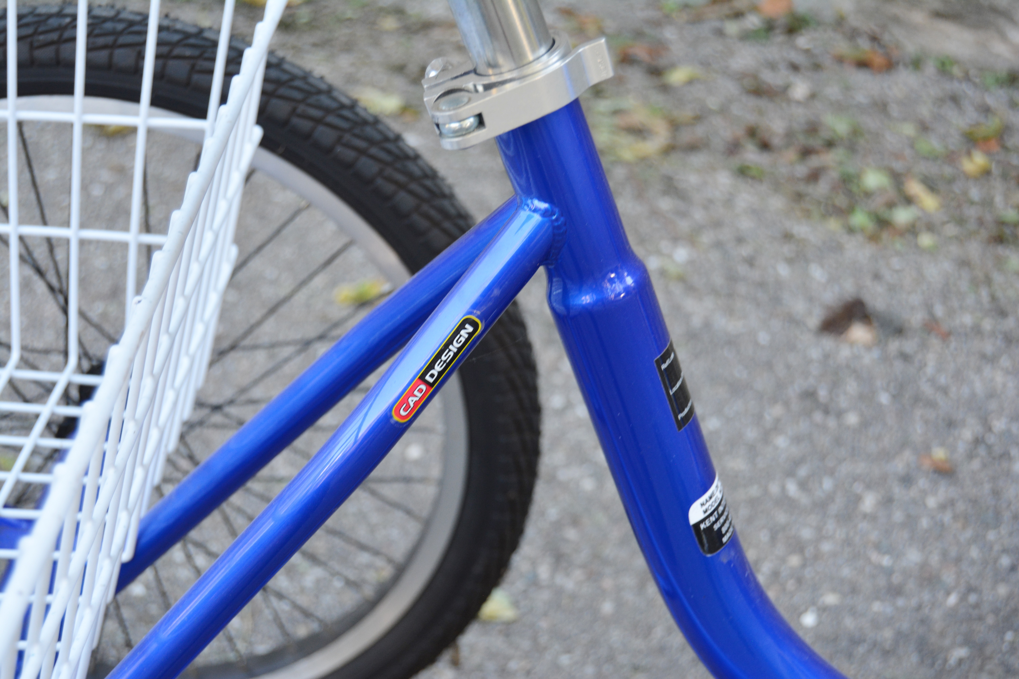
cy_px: 340
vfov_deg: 20.2
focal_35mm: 68
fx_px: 1910
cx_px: 510
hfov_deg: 29.9
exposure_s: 1/100
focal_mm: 45
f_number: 5.3
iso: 400
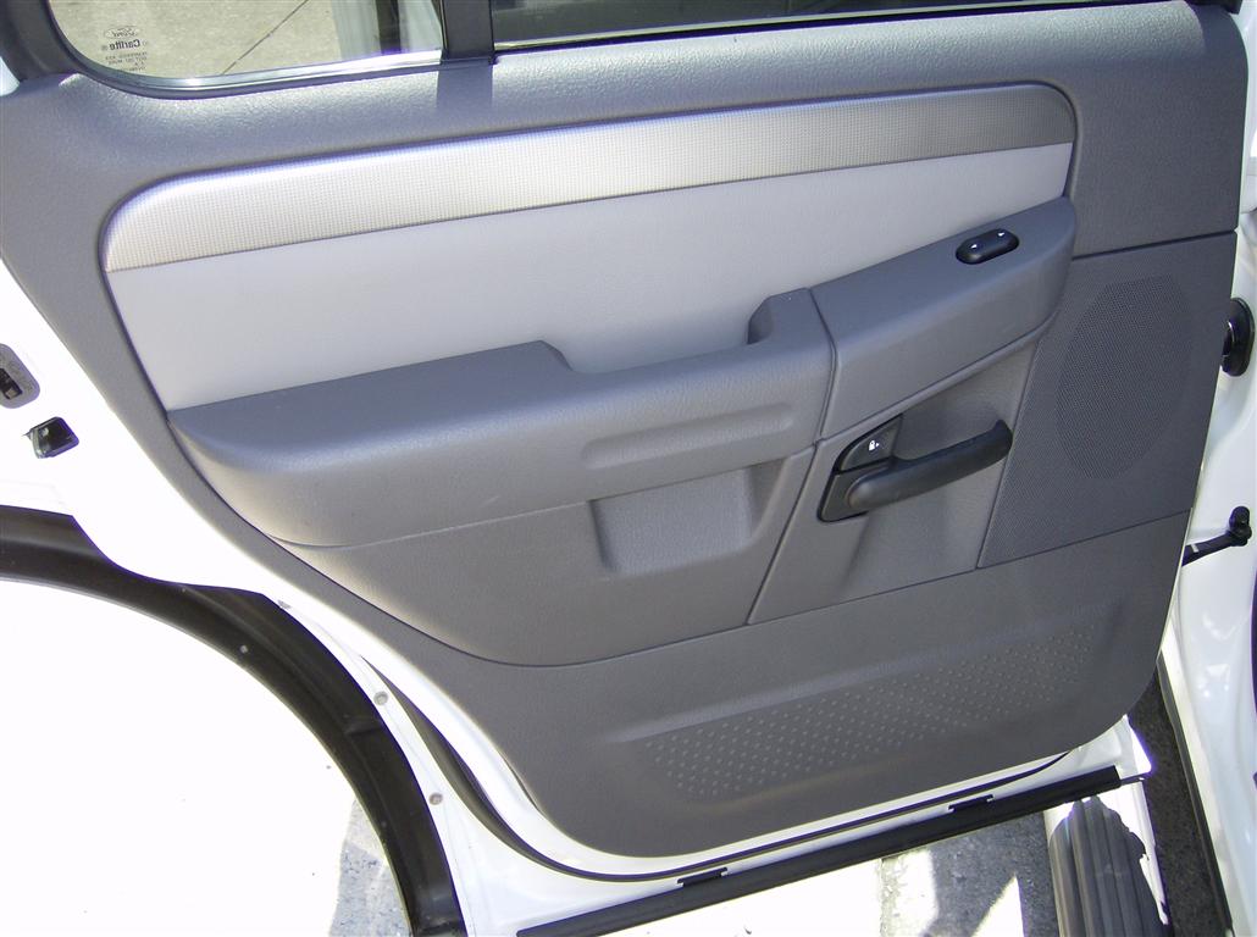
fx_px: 1305
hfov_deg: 51.4
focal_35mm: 36
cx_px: 628
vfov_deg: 39.5
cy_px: 468
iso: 100
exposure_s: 1/212
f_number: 2.8
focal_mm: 6
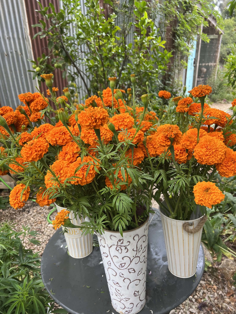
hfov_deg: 53.1
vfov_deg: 67.3
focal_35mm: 26
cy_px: 157
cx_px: 118
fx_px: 236
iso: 64
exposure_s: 1/121
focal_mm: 5.7
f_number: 1.5
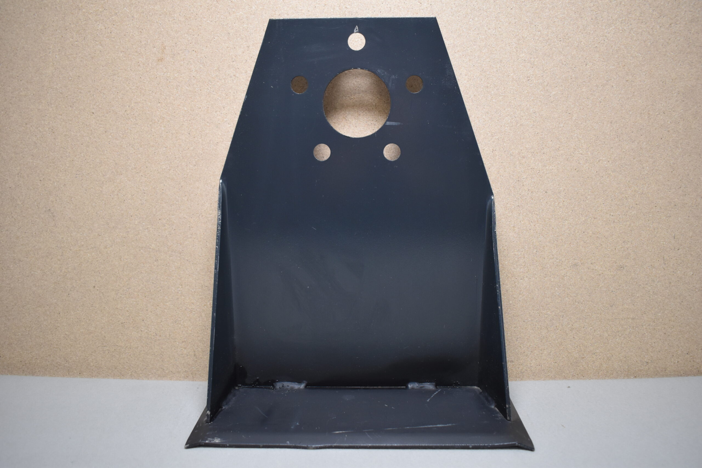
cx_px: 351
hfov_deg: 59.5
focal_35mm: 32
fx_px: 614
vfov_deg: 41.7
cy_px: 234
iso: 800
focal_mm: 21
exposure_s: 1/125
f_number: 3.8
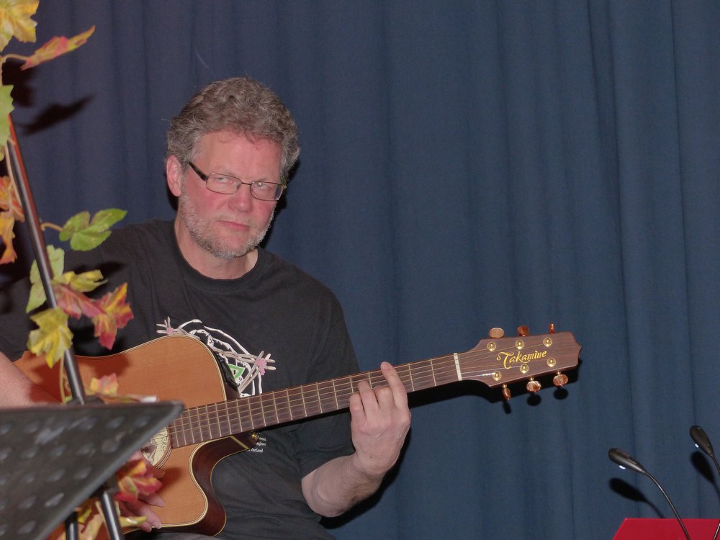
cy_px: 270
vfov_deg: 7.4
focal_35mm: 201
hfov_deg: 9.8
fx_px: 4181
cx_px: 360
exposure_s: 1/60
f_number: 2.8
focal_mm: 36.2
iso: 160
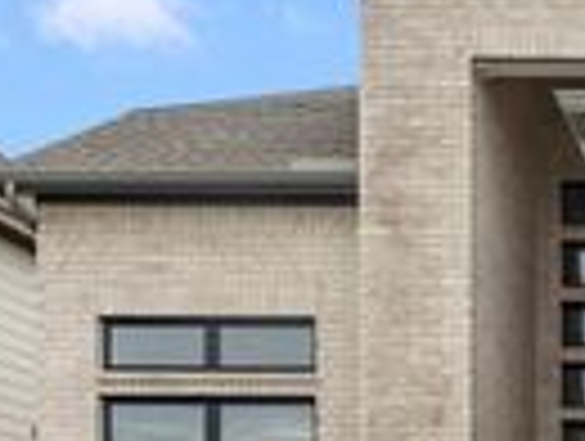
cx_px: 954
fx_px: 1185
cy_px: 335
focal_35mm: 70
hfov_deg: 21.5
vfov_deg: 20.9
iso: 125
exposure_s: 1/160
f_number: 9
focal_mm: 19
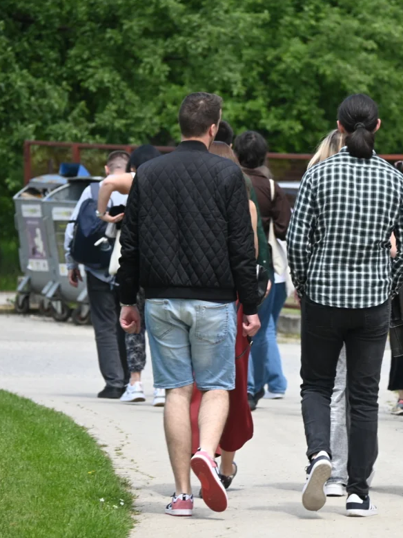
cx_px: 331
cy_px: 281
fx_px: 5683
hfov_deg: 4.1
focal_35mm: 366
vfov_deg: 5.4
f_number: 5.6
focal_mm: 160
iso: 280
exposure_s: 1/500
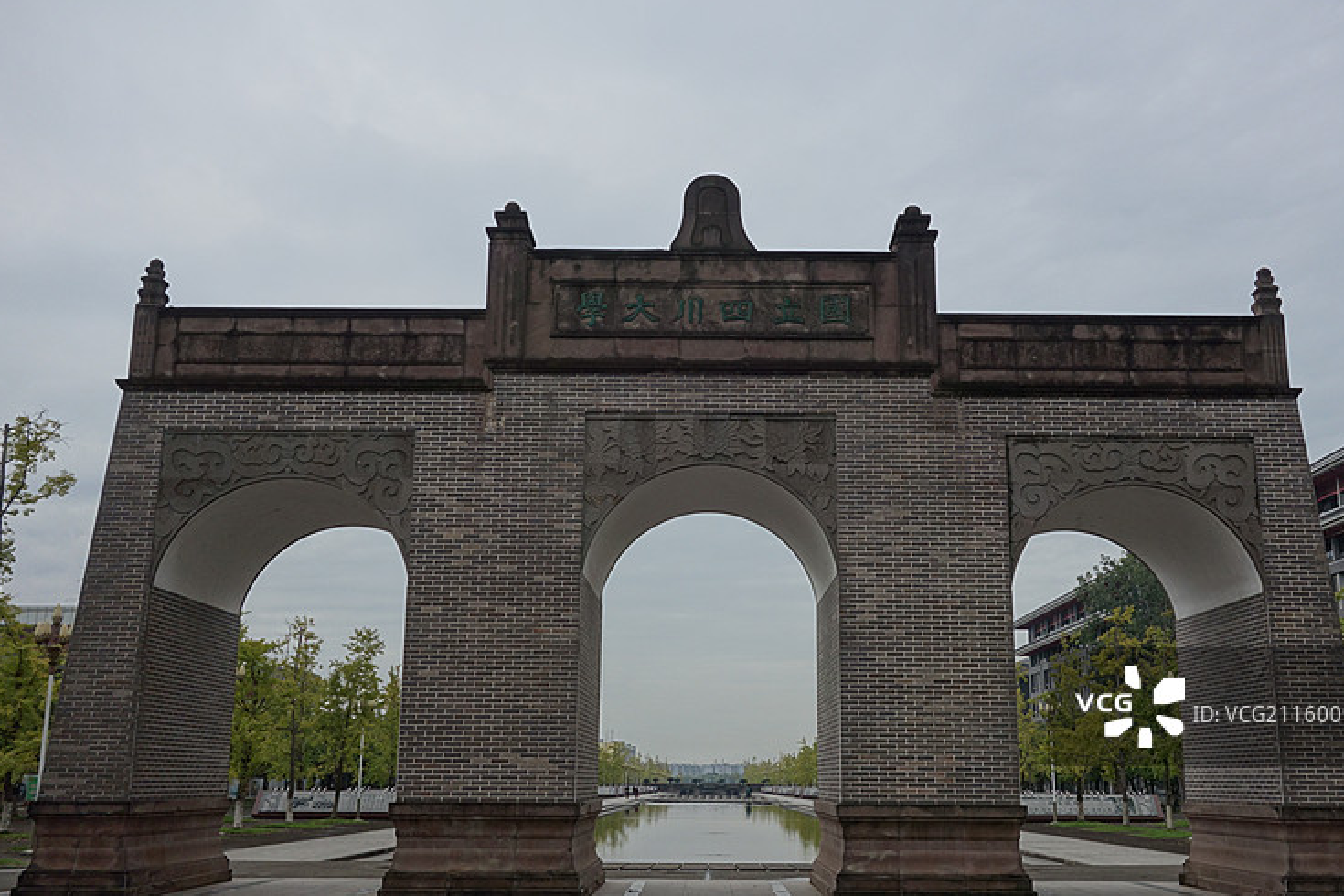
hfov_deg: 51.8
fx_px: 1381
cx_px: 724
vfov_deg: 35.9
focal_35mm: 37
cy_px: 480
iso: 125
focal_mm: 12.62
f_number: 5.6
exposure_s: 1/400
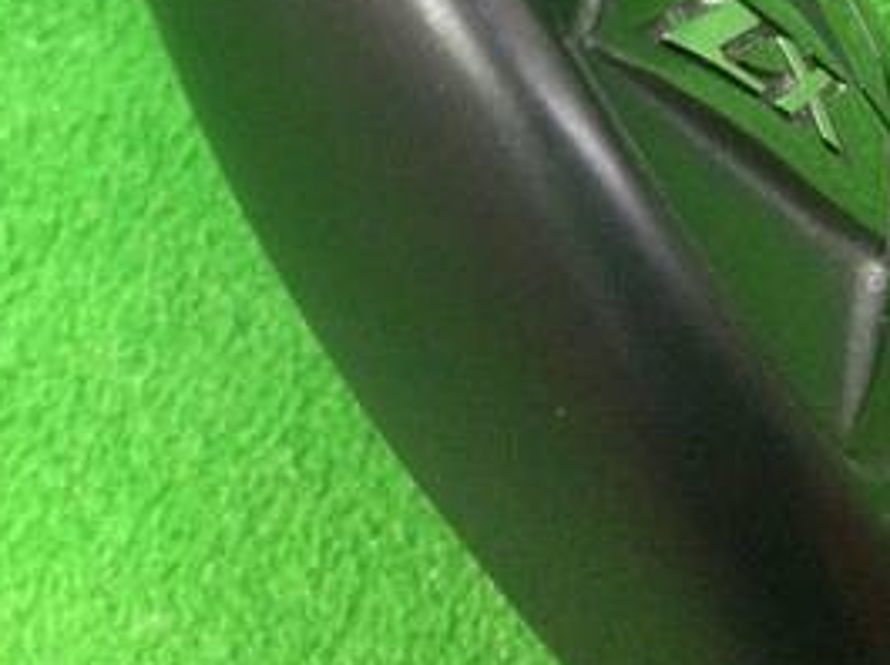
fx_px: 1926
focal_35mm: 75
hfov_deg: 26.0
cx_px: 386
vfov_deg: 19.1
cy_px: 3
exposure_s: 1/24
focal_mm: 3.3
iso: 200
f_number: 2.4
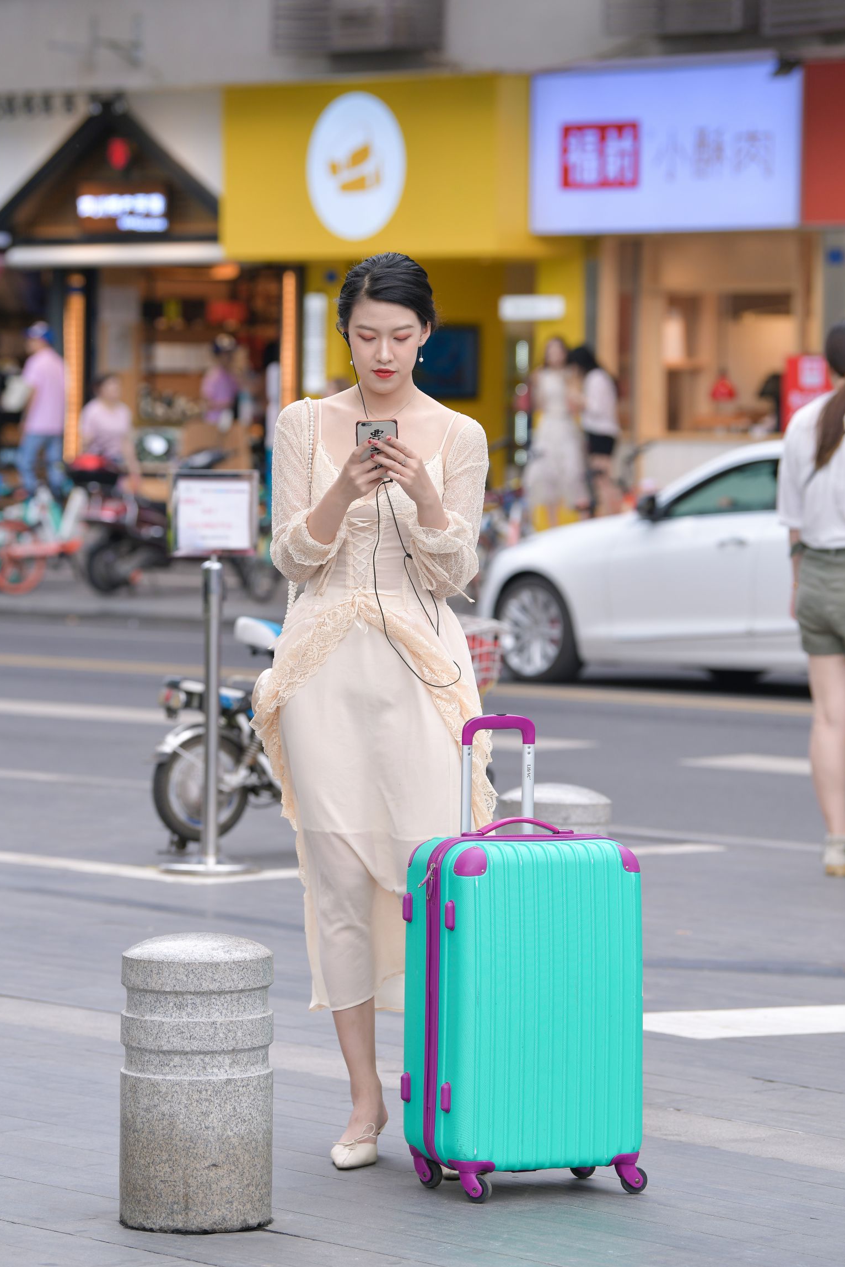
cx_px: 382
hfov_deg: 8.9
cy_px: 583
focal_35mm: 154
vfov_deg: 13.3
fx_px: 5421
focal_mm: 130
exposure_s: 1/500
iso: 140
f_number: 4
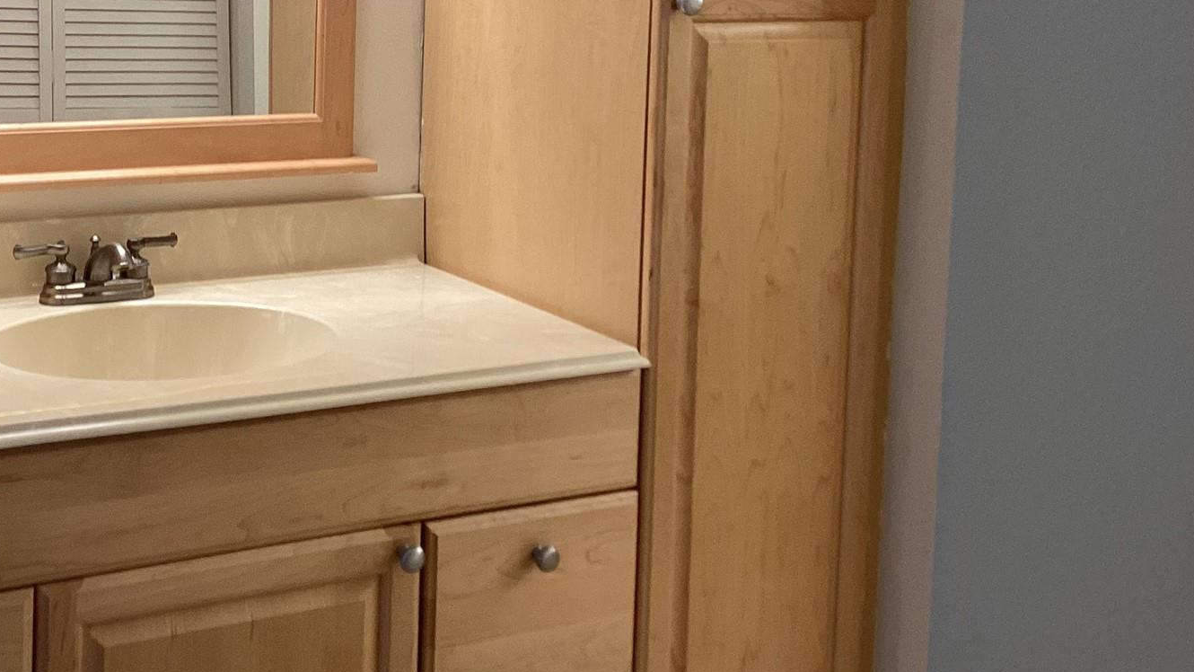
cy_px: 65
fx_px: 1646
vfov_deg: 22.5
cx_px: 295
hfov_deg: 38.8
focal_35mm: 52
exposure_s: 1/60
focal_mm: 3.3
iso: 80
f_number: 2.4
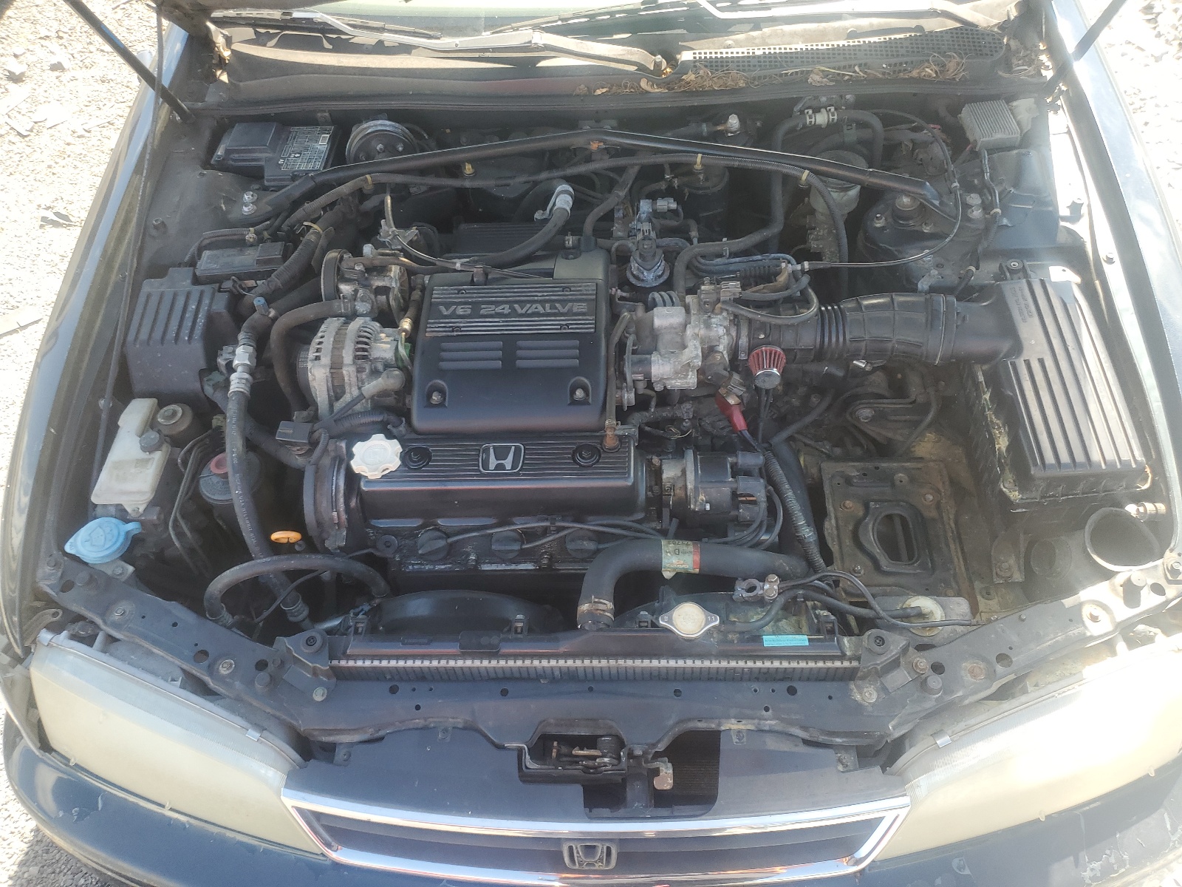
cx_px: 591
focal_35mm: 26
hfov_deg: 67.3
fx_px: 888
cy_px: 444
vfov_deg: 53.1
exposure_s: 1/294
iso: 50
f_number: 1.5
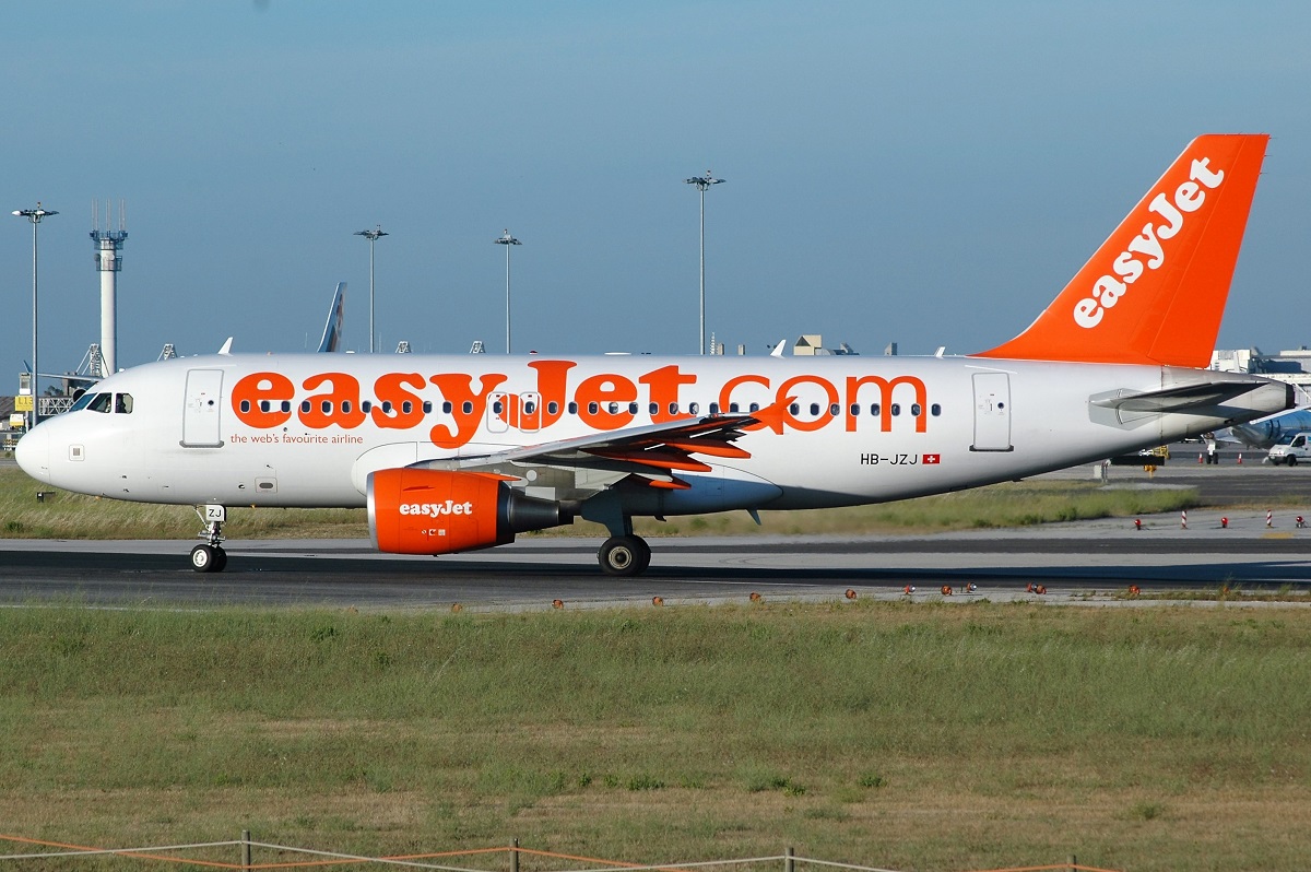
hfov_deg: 8.9
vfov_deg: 5.9
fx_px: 8460
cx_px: 656
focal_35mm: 232
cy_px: 436
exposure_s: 1/800
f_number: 7.1
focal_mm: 155
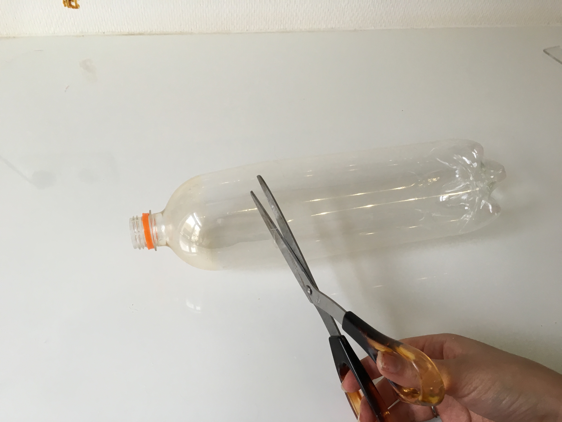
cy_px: 211
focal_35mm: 29
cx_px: 281
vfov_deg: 48.2
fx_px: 471
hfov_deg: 61.7
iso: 40
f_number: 2.2
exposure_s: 1/33
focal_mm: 4.15
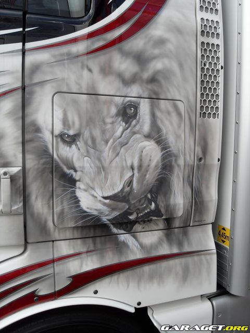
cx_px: 125
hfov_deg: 49.7
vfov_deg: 63.4
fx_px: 270
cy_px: 166
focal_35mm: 28
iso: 80
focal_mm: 6
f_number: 7.1
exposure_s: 1/60
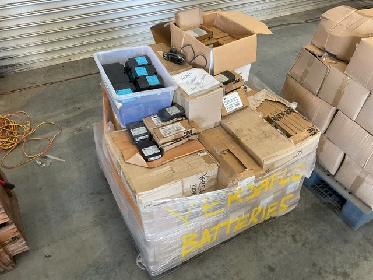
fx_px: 312
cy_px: 140
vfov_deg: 48.2
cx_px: 186
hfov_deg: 61.7
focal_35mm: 29
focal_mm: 3
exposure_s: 1/60
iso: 125
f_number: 1.8
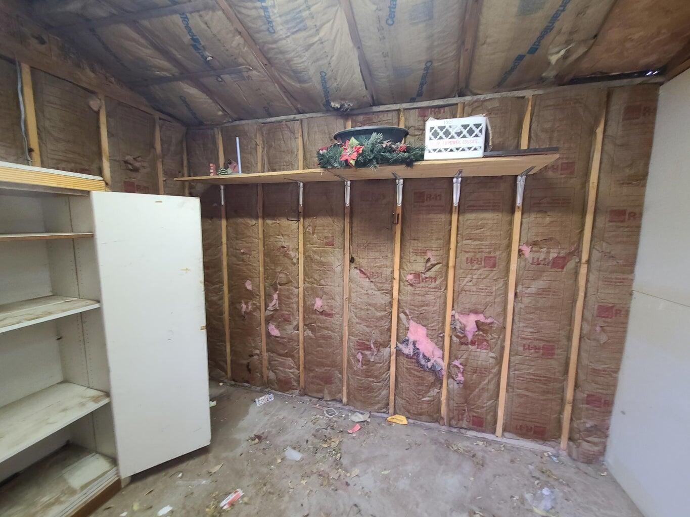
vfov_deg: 89.9
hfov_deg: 106.2
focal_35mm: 13
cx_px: 345
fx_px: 259
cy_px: 258
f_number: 2.2
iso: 640
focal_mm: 2.2
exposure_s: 1/29
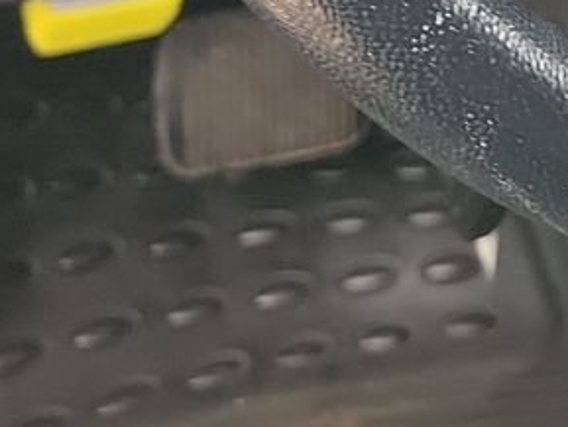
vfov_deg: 9.7
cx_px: 798
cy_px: -640
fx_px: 2183
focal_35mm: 133
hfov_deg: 14.1
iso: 75
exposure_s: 1/59
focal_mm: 6.7
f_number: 1.8
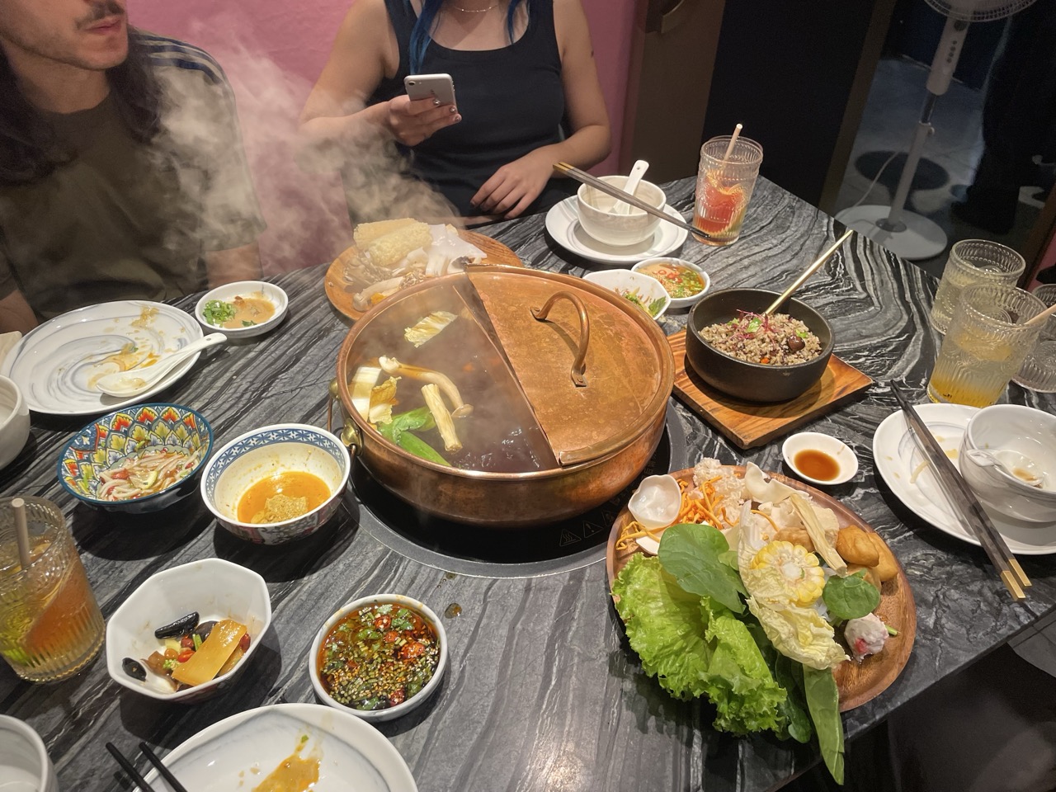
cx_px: 528
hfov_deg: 67.3
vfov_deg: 53.1
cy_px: 396
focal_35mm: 26
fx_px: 793
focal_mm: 4.2
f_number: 1.6
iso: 125
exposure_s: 1/100
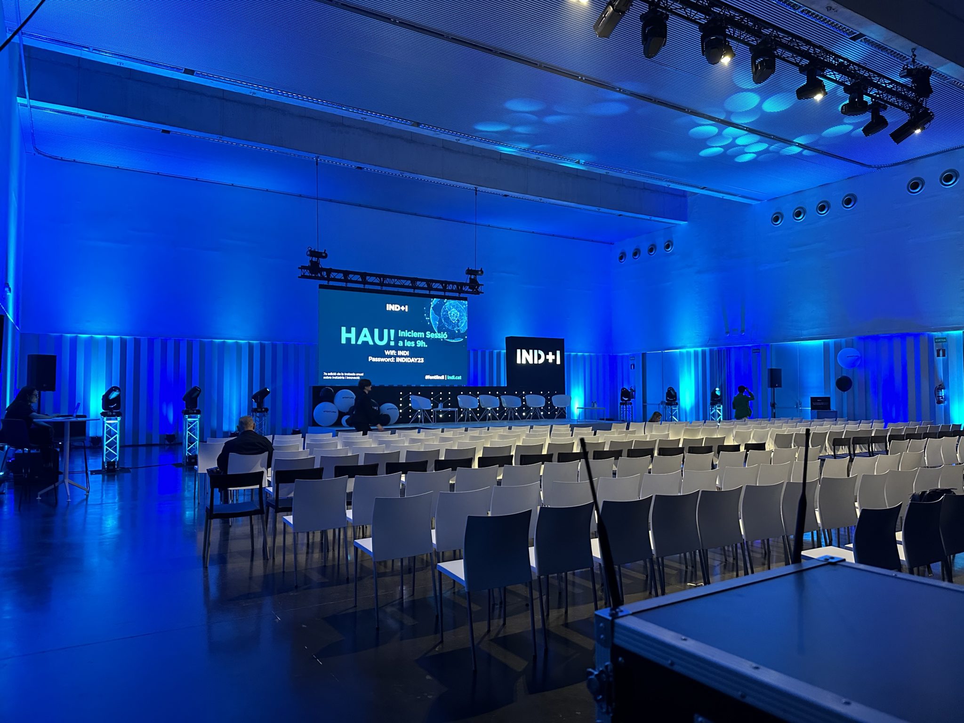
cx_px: 482
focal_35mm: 24
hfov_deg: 71.6
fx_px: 668
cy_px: 362
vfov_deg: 56.8
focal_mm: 6.86
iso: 400
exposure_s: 1/50
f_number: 1.78
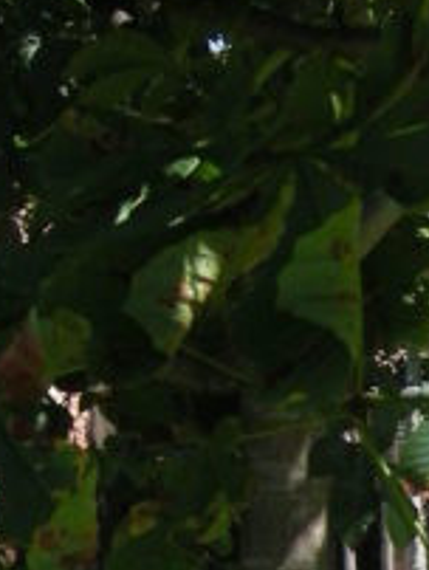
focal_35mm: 177
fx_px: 2919
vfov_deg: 10.6
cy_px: 954
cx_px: 864
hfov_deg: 8.0
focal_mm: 5.7
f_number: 2.8
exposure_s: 1/301
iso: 50
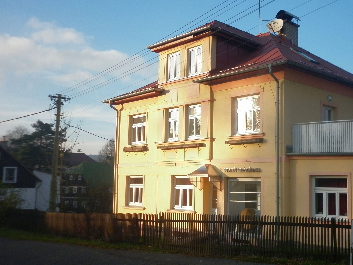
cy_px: 136
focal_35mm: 42
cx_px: 263
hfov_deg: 43.4
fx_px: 428
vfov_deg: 34.3
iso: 80
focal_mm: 5
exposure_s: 1/640
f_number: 2.8
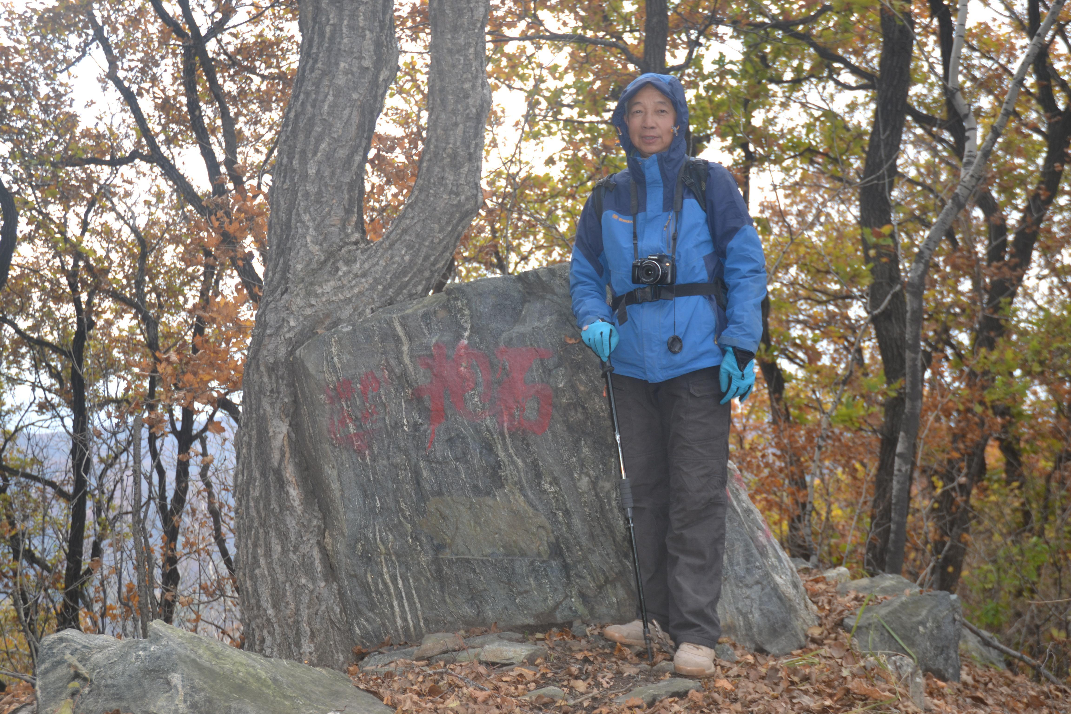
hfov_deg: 47.9
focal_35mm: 40
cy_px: 357
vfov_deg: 33.0
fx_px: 1205
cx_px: 536
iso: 125
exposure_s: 1/125
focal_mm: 27
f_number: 4
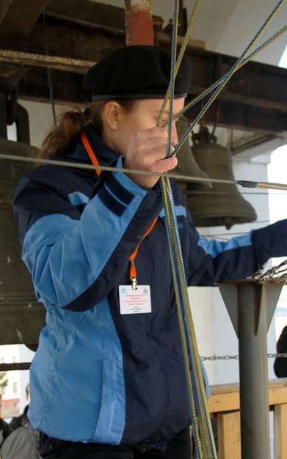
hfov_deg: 28.5
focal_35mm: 45
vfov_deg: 44.3
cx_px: 166
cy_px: 259
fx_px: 563
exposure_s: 1/160
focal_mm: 24
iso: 200
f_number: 5.6
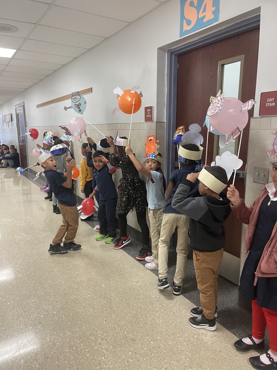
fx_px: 267
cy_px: 185
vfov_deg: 69.4
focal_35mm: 25
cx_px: 138
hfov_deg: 54.9
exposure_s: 1/60
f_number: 1.6
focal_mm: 5.1
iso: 160
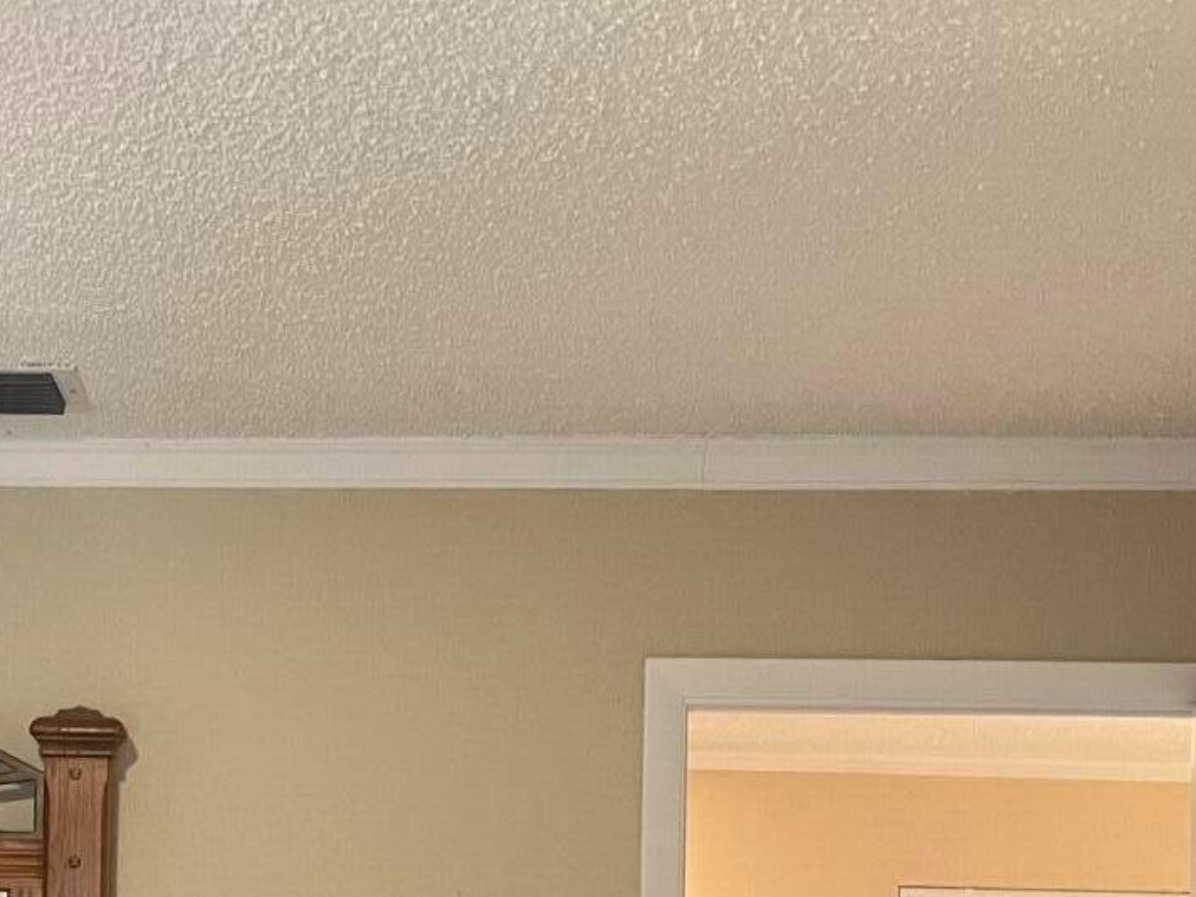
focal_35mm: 73
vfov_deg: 19.6
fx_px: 2522
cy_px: 899
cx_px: 97
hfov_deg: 25.7
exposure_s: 1/60
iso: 320
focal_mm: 5.7
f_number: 1.5
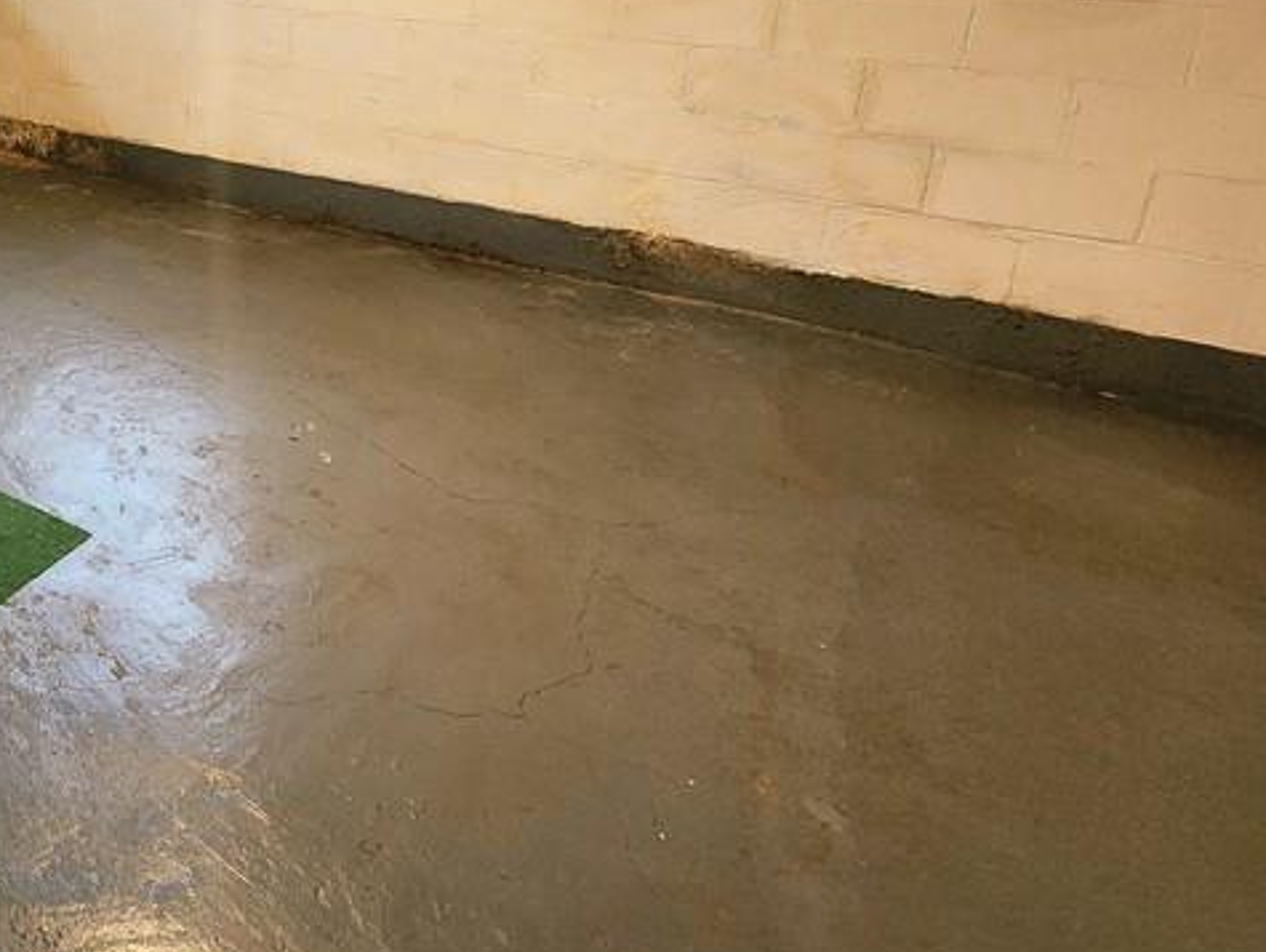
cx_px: -32
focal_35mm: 28
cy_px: 136
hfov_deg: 49.9
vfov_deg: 46.1
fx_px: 1025
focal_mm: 2.2
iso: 500
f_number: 2.2
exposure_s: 1/30
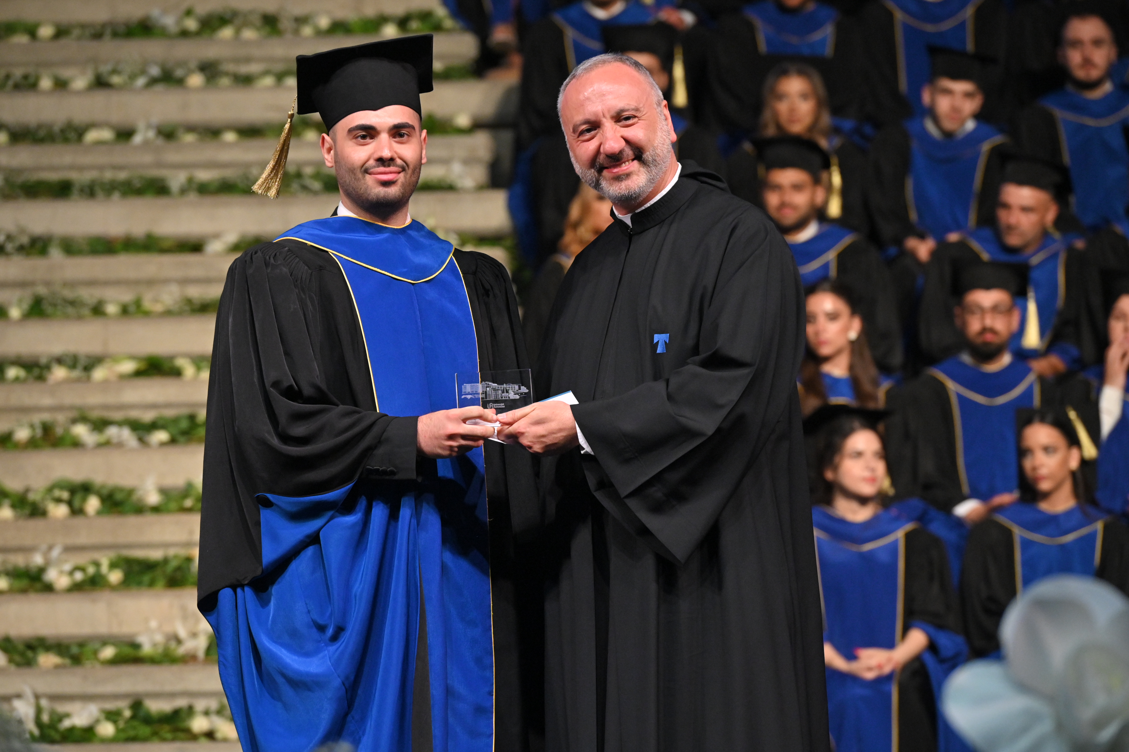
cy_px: 376
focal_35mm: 200
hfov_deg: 10.3
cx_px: 564
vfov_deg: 6.9
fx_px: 6270
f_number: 5.6
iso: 4000
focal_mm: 200
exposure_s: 1/250
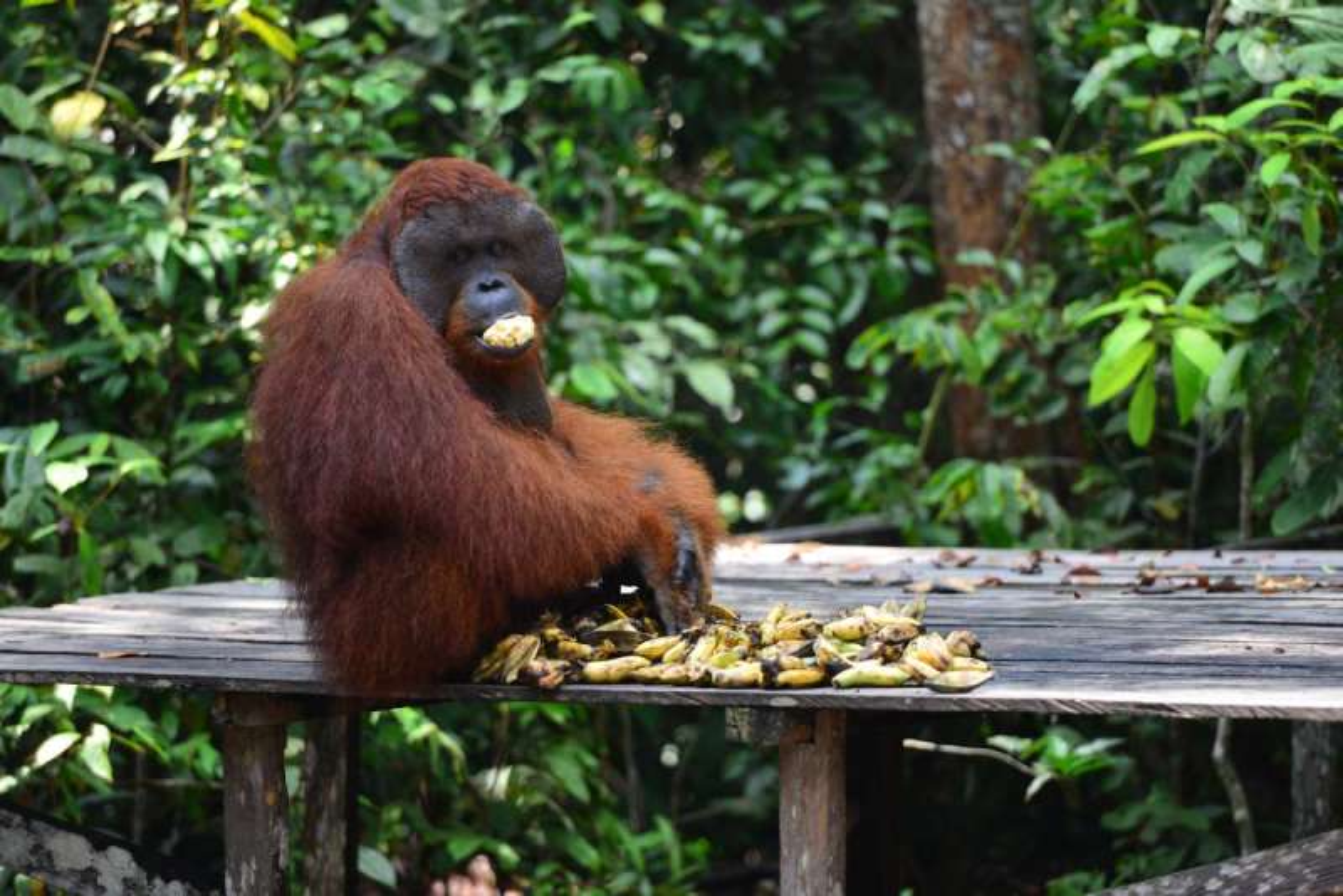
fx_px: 7463
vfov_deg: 6.9
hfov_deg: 10.3
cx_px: 672
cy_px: 448
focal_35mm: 200
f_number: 2.8
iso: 180
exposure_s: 1/200
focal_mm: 200
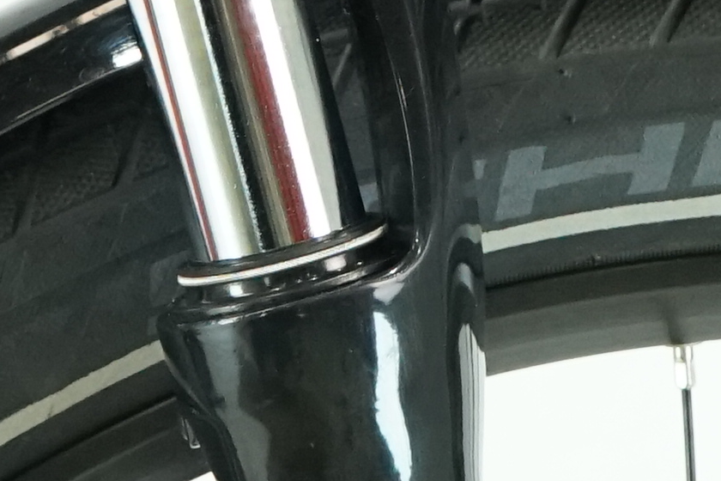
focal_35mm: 243
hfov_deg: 8.5
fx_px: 4866
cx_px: 171
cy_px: -95
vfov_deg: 5.6
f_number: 5
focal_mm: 34
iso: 2500
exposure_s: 1/200
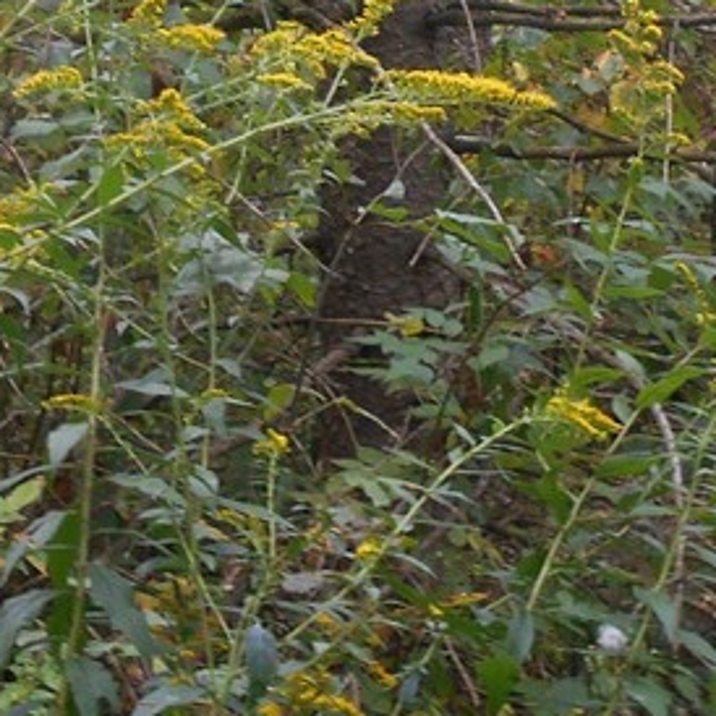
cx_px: 340
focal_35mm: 86
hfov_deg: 20.2
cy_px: -18
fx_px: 2013
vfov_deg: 19.5
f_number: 3.2
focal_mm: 4.6
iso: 110
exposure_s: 1/30
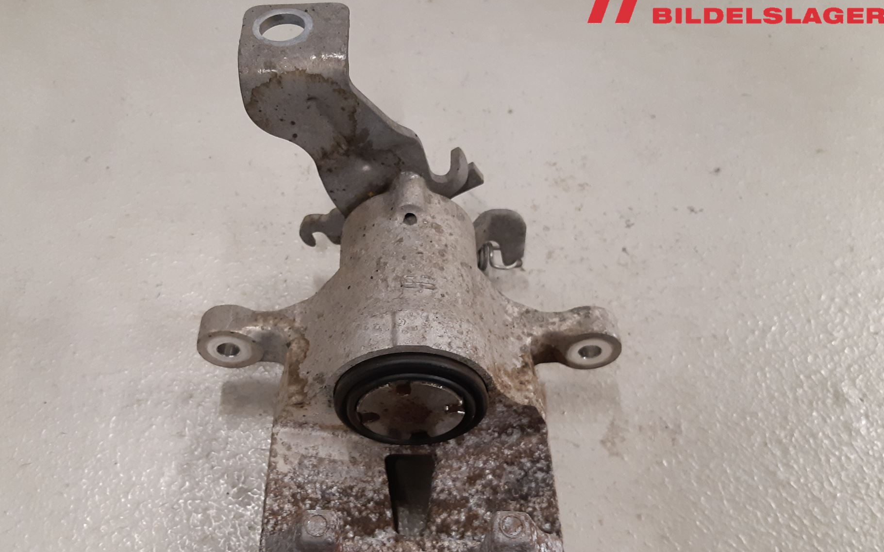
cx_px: 388
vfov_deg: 40.5
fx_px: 747
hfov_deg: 61.0
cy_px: 314
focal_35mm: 31
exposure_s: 1/50
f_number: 1.7
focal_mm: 3.93
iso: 200
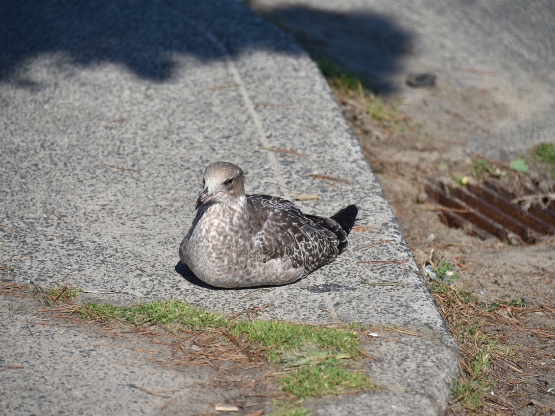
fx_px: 5227
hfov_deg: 6.1
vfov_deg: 4.6
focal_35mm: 326
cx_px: 279
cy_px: 208
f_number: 7.1
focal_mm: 300
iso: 100
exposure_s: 1/640
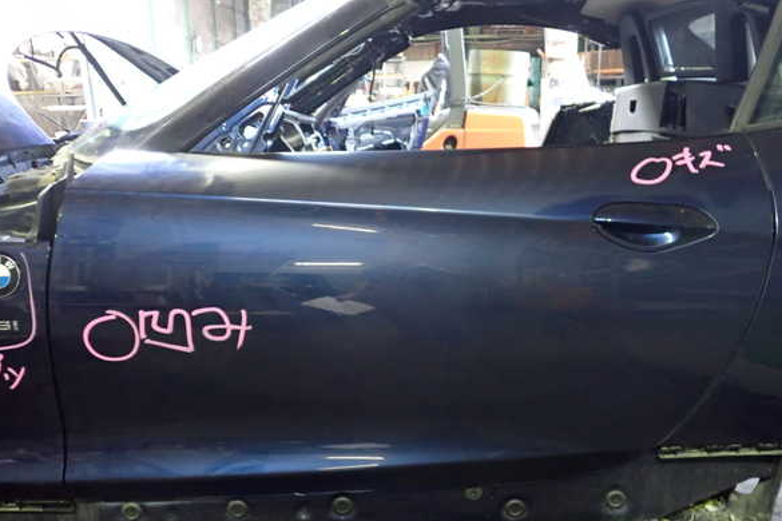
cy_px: 267
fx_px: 695
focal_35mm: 32
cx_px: 392
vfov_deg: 41.1
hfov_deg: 58.7
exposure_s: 1/25
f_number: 2.3
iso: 800
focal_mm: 5.4
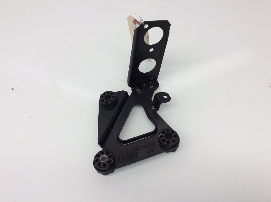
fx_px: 250
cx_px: 136
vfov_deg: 44.1
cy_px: 101
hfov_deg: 56.9
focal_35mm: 32
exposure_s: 1/60
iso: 32
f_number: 2.4
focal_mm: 3.3
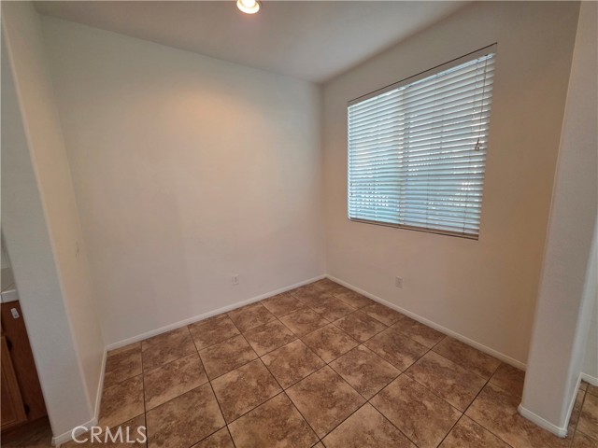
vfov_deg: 89.9
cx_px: 299
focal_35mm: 13
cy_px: 224
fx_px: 225
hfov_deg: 106.2
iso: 200
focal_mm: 2.2
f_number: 1.9
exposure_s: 1/120
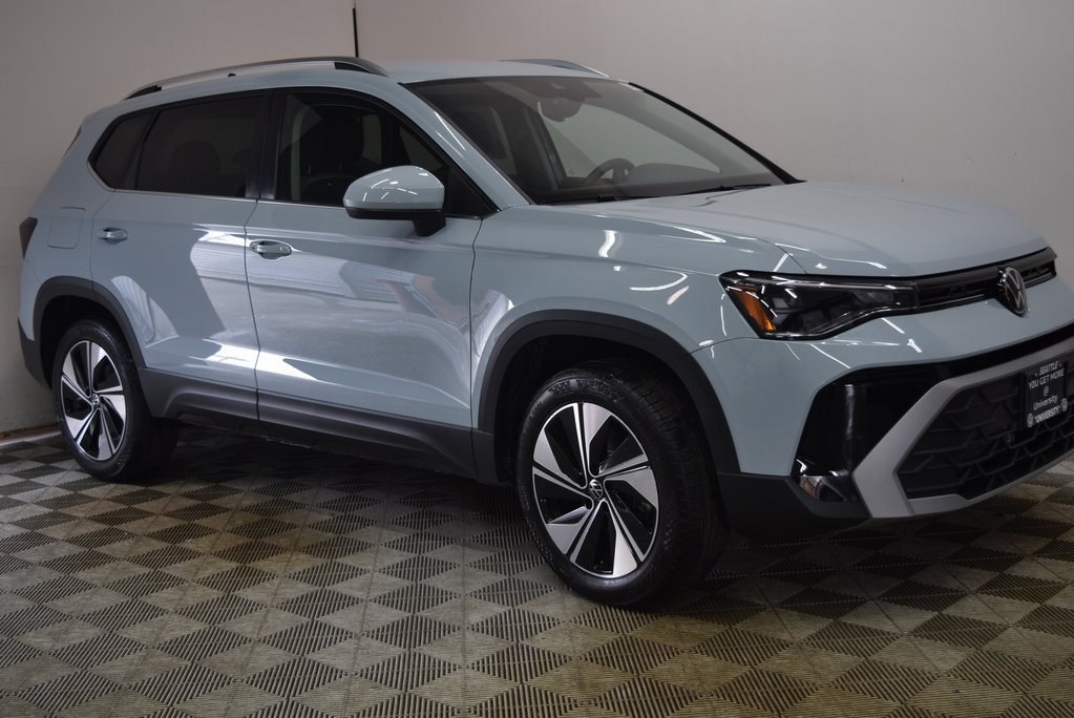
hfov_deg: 42.3
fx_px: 1388
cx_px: 537
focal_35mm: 46
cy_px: 359
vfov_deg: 29.0
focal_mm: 31
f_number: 4.5
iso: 400
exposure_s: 1/80
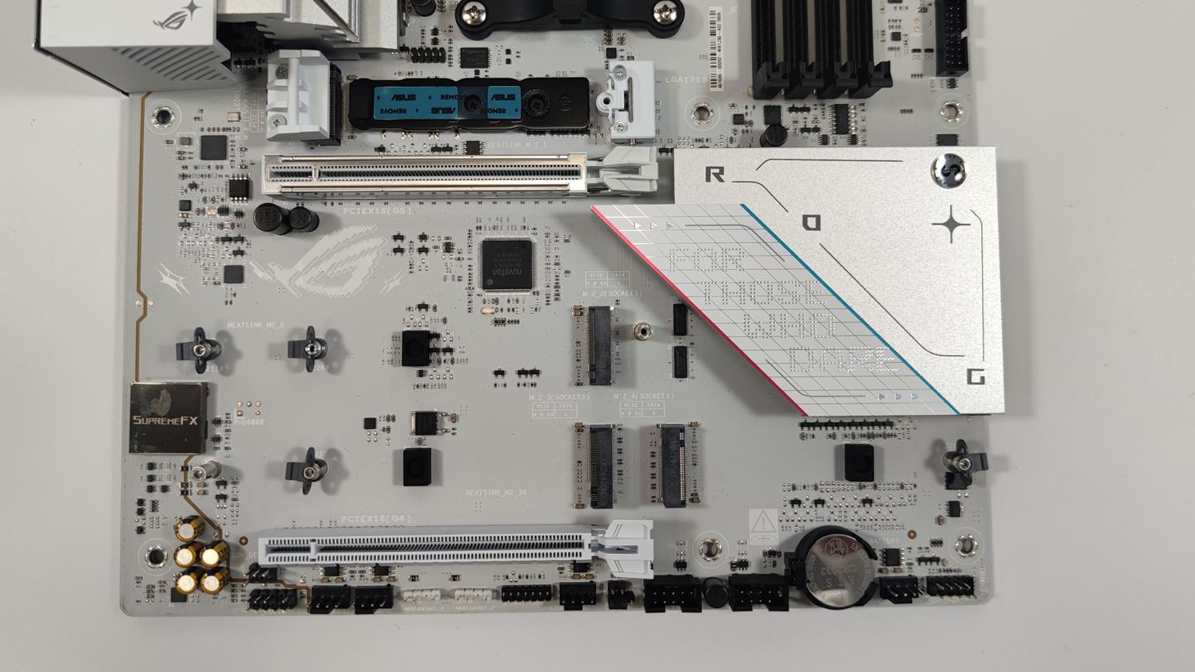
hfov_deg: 67.9
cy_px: 271
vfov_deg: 41.3
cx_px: 605
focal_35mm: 28
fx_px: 887
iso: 54
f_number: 1.85
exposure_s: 1/100
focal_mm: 6.78
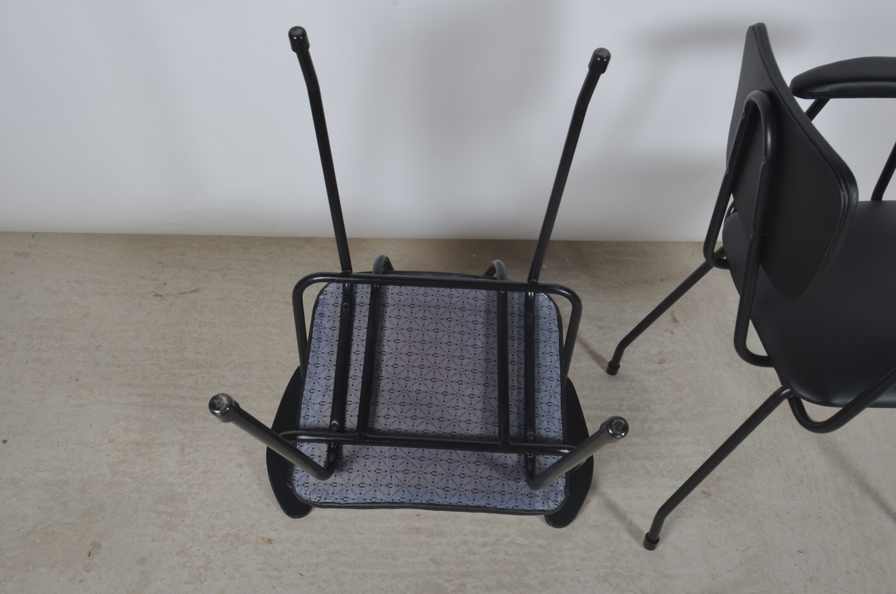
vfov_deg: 43.4
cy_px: 297
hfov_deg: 62.0
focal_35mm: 30
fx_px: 745
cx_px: 448
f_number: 14
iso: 100
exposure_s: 1/125
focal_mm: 20
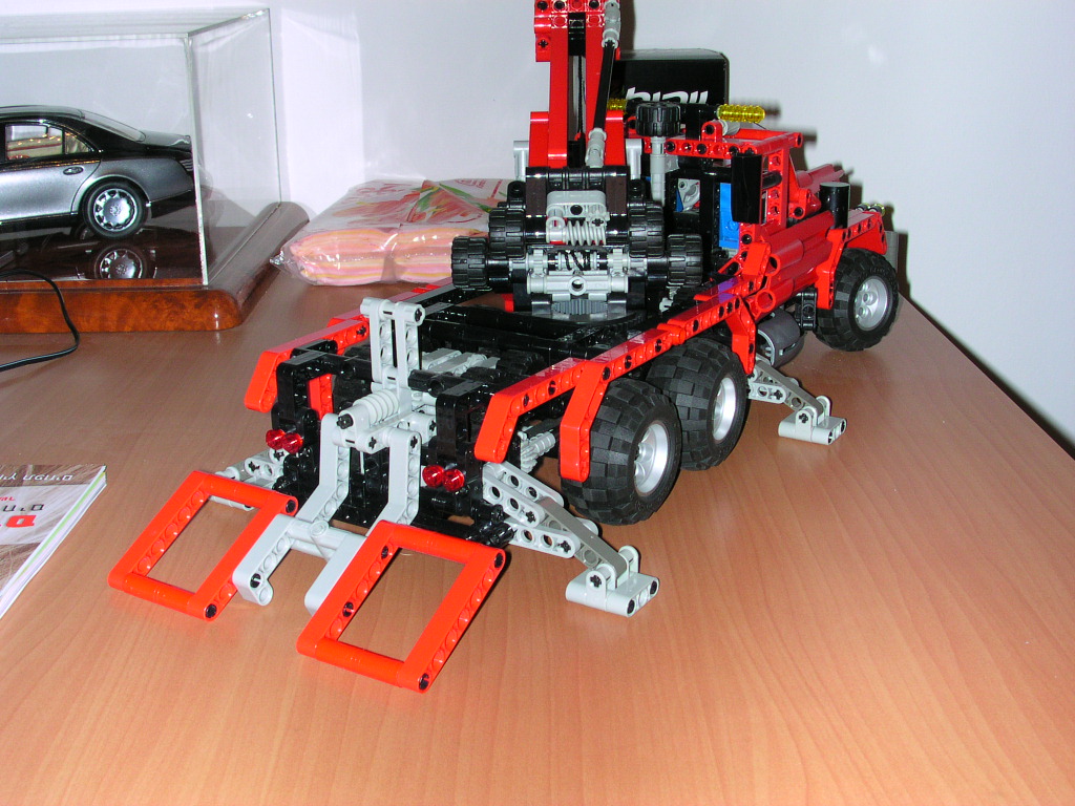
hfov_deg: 43.9
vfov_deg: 33.6
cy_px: 403
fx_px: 1335
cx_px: 538
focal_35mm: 43
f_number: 4.8
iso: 100
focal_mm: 6.6
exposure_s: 1/60
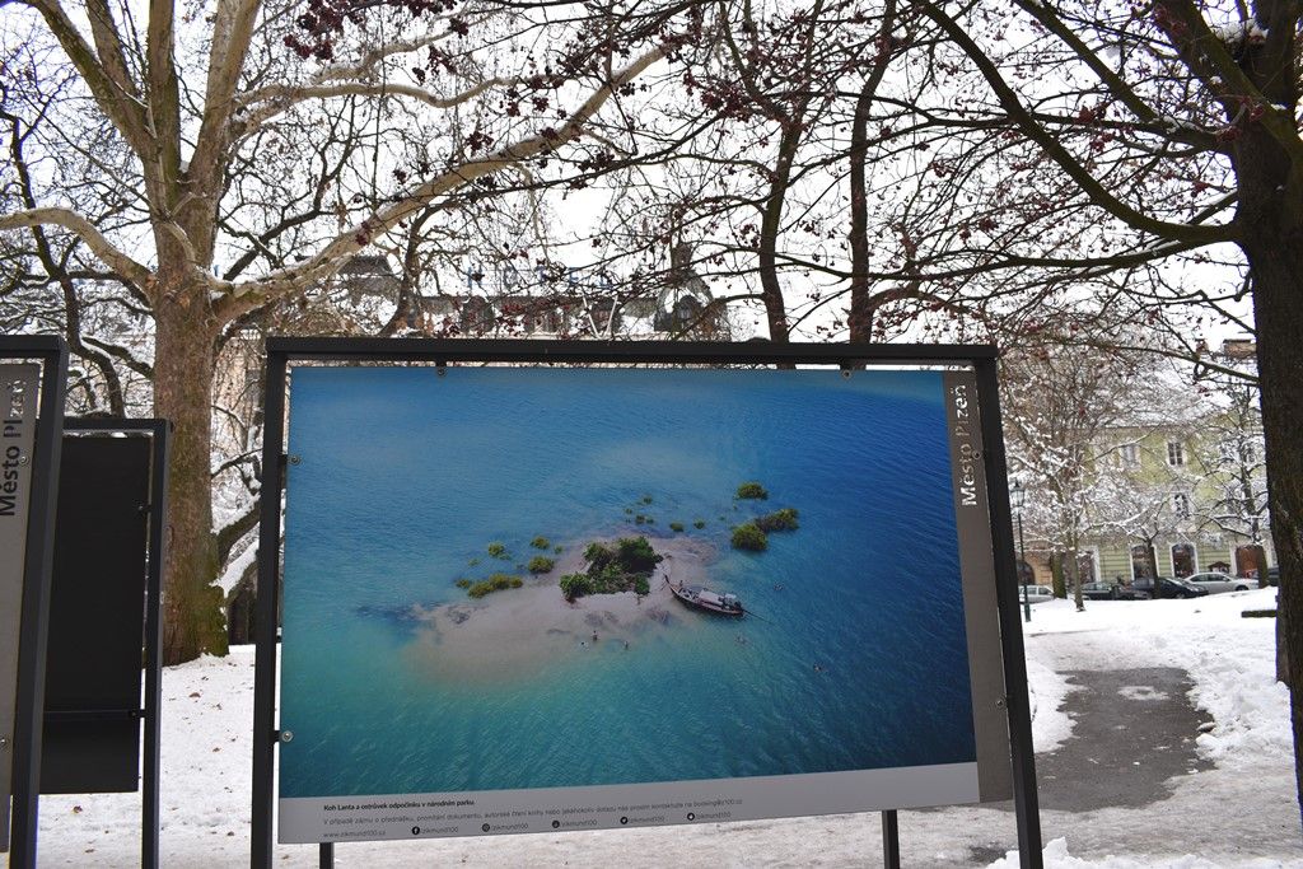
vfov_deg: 47.9
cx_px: 652
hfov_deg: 67.4
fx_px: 977
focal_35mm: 27
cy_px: 434
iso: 100
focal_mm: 18
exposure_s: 1/160
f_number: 6.3
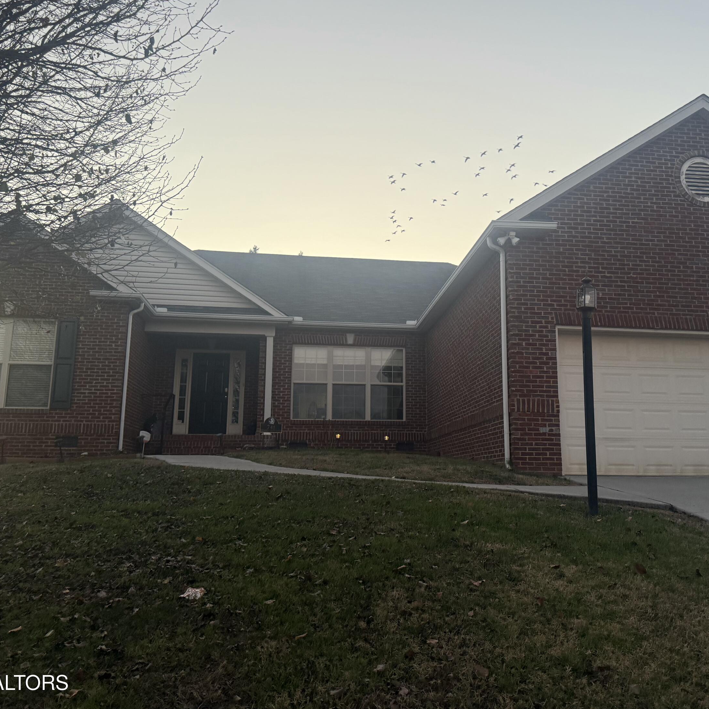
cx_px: 399
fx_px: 672
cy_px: 353
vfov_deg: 55.6
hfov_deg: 55.5
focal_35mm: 29
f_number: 1.78
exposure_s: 1/98
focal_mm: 6.76
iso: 200
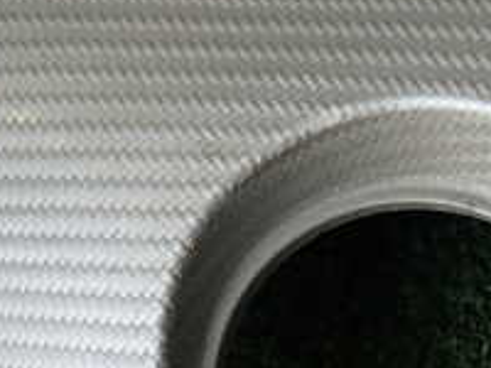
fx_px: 1064
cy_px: 339
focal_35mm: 75
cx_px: 584
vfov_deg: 19.3
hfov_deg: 23.8
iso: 100
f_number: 2
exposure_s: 1/80
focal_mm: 4.5
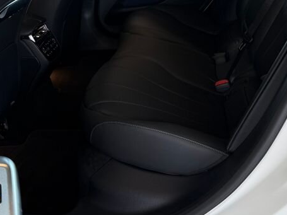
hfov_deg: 35.5
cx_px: 138
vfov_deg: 26.6
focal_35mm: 54
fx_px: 448
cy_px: 50
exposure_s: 1/100
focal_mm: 6.76
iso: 100
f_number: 1.78
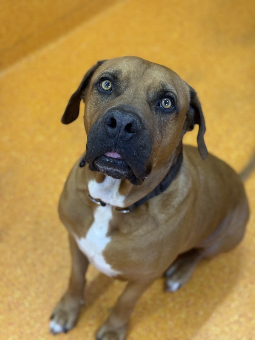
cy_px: 170
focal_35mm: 48
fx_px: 471
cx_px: 128
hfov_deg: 30.3
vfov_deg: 39.7
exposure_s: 1/100
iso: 200
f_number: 1.78
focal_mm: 6.76
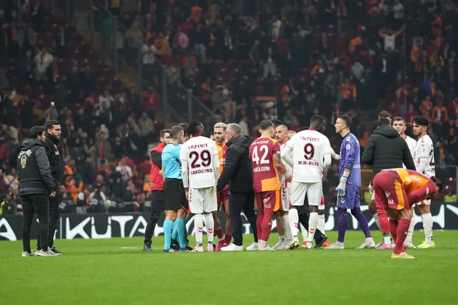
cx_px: 229
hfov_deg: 6.9
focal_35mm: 300
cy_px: 152
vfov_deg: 4.6
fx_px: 3817
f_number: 2.8
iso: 2000
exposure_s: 1/1600
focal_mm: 200
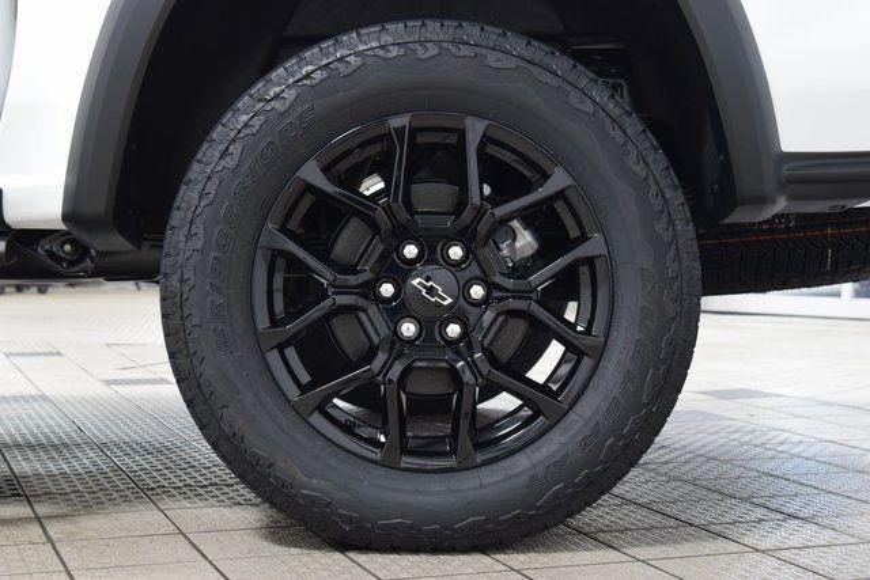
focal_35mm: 66
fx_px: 1595
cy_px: 290
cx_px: 435
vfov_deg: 20.6
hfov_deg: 30.5
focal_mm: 44
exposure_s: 1/15
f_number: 6.3
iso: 1400
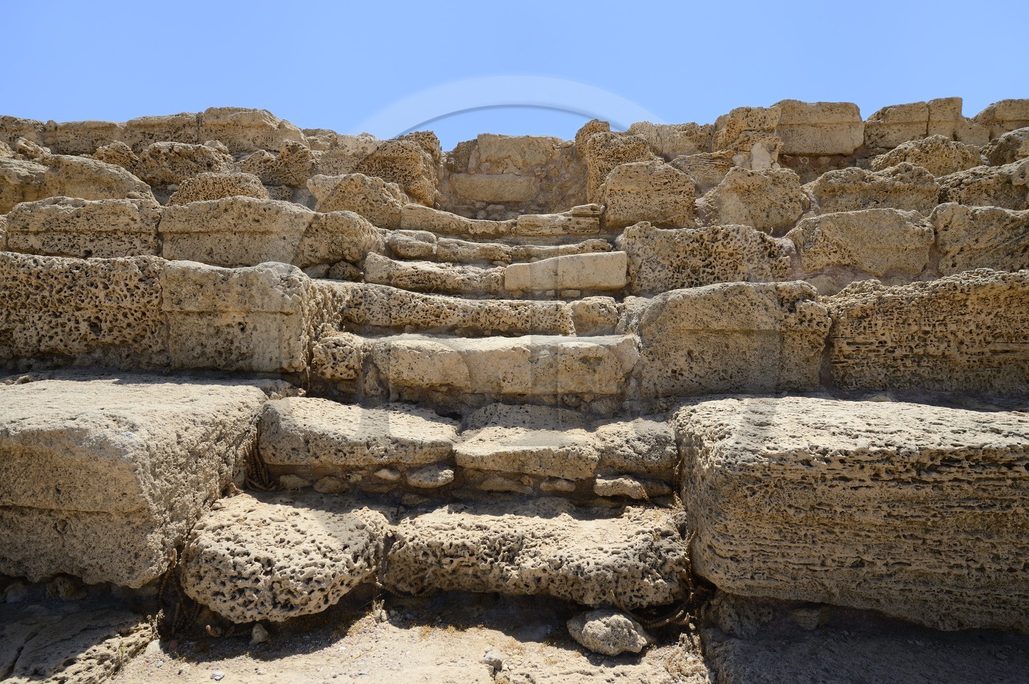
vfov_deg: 70.3
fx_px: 486
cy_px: 342
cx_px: 514
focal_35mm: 17
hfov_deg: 93.3
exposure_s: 1/200
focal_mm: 17
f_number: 9
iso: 100
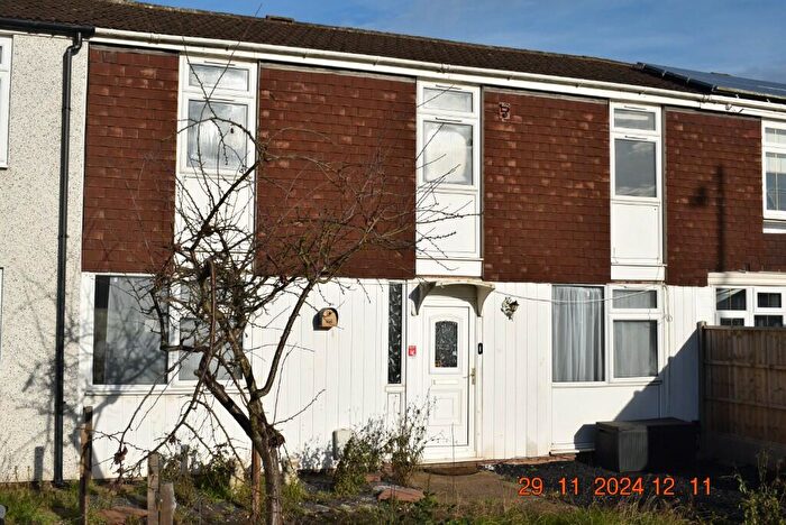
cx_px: 393
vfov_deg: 34.3
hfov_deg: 49.5
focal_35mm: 39
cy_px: 262
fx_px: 852
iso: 200
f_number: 11
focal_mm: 26
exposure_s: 1/500
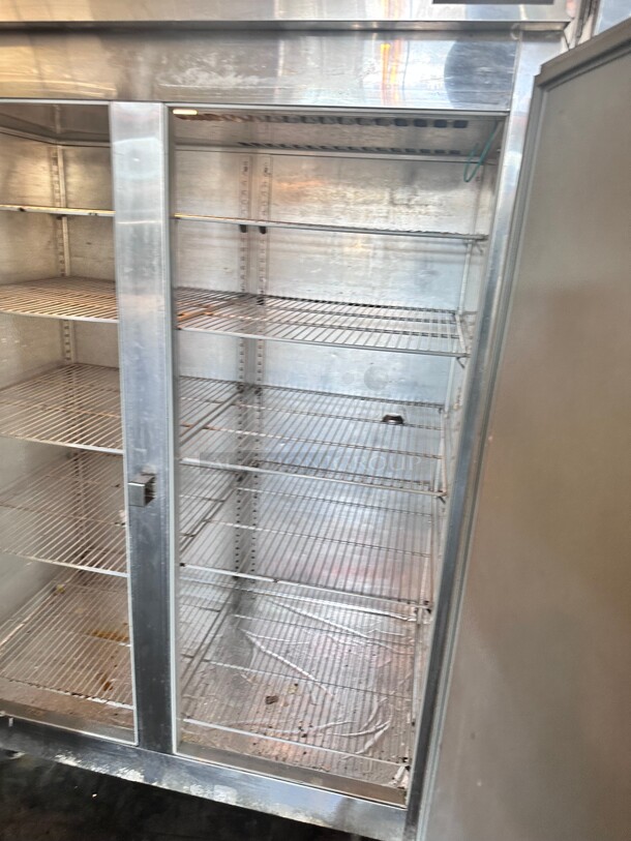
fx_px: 583
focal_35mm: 24
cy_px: 420
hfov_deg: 56.8
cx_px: 316
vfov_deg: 71.6
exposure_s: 1/60
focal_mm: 6.86
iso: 200
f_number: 1.78
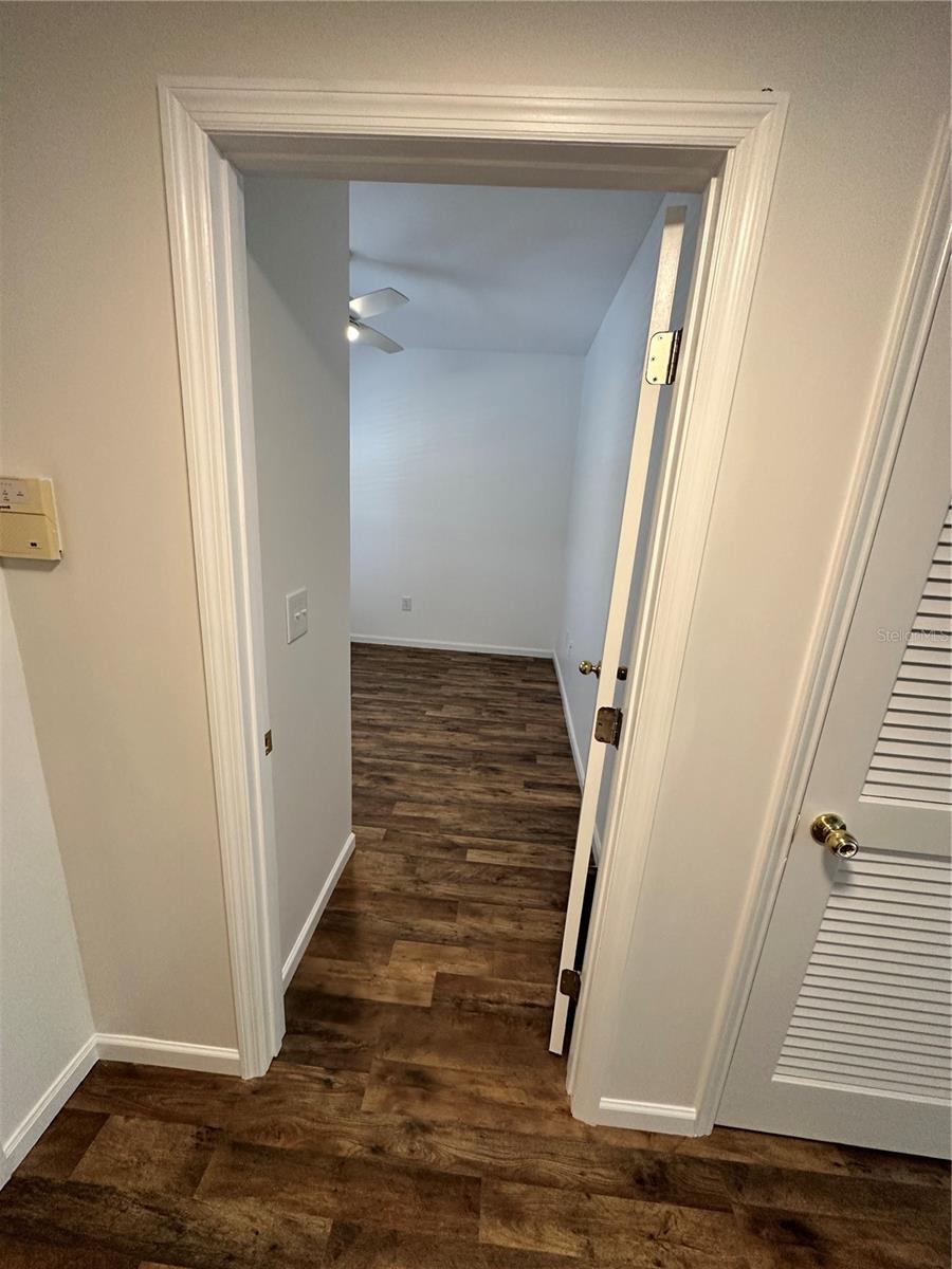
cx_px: 476
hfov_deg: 85.7
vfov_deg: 102.1
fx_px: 513
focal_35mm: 14
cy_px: 634
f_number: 2.2
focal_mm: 2.22
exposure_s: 1/120
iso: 250
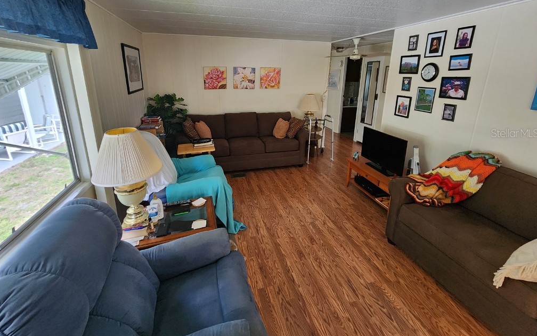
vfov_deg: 77.7
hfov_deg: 105.3
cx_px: 268
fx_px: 205
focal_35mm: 14
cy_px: 133
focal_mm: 2.2
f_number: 2.2
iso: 320
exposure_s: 1/60
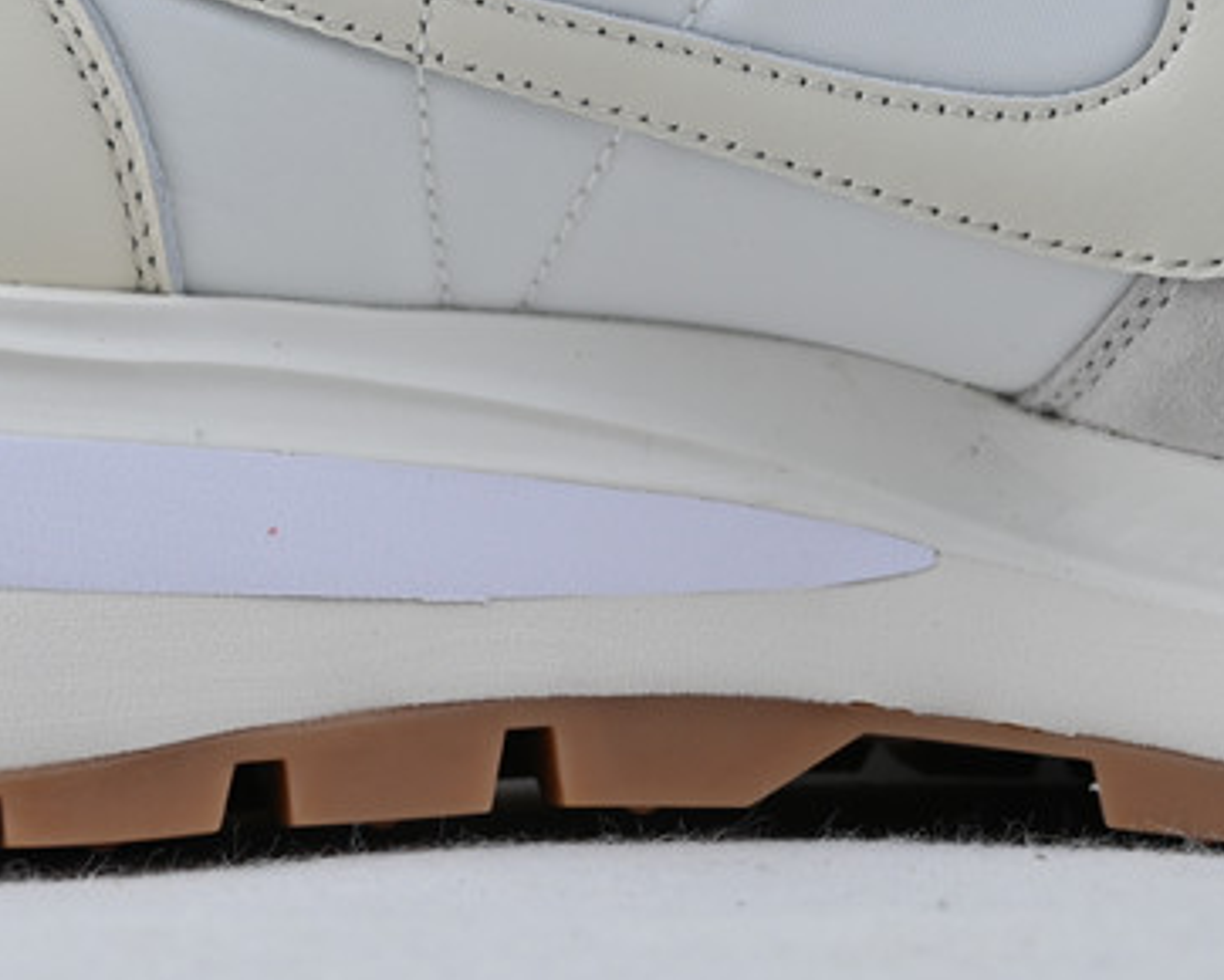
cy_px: 149
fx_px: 5159
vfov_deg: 10.8
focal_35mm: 142
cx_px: 862
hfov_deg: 13.5
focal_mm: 30.5
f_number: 4.8
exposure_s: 1/100
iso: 100
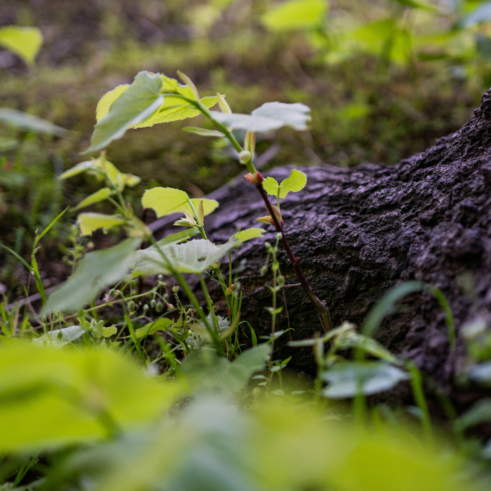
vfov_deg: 25.5
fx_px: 1086
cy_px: 246
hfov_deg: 25.3
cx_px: 343
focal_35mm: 68
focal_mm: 35
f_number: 1.8
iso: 100
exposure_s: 1/400
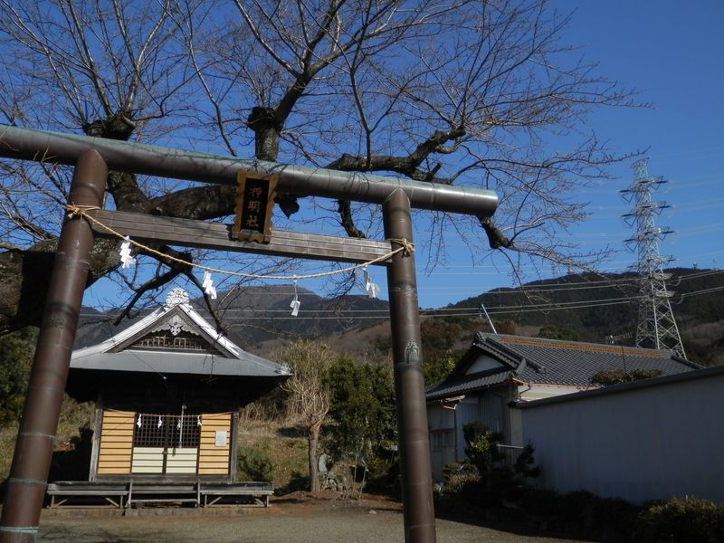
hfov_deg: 55.4
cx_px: 362
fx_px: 690
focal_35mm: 33
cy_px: 272
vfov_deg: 42.9
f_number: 9.7
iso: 80
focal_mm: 6
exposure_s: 1/160
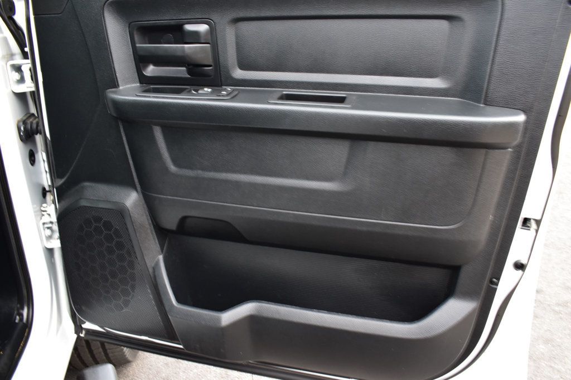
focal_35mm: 30
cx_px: 286
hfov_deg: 61.9
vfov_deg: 43.6
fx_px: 476
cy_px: 190
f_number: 6.3
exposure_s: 1/15
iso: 500
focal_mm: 20
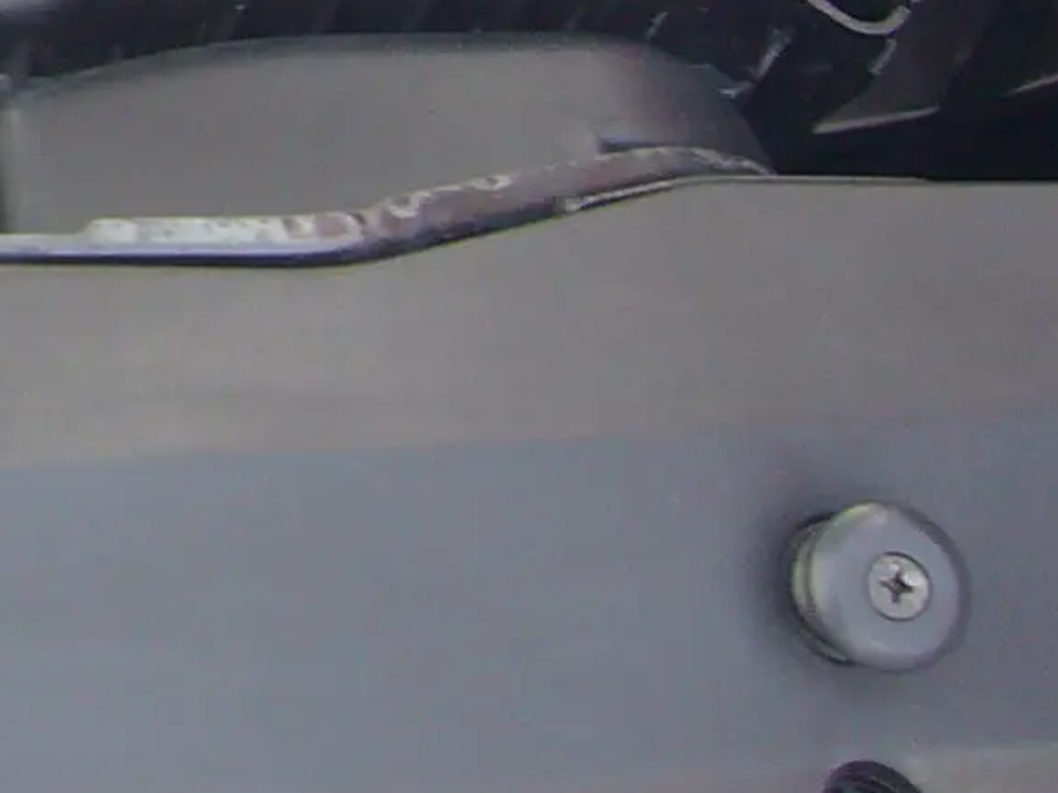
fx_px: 4187
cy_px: -685
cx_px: -1403
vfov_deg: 10.2
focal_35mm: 137
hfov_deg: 11.9
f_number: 2.8
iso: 80
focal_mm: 4.6
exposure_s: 1/50
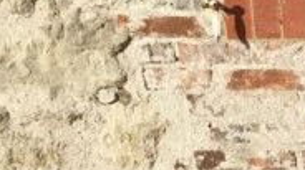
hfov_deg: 13.2
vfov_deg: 8.0
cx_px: 544
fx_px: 1187
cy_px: 274
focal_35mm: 147
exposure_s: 1/1217
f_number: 2.4
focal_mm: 3.3
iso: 25
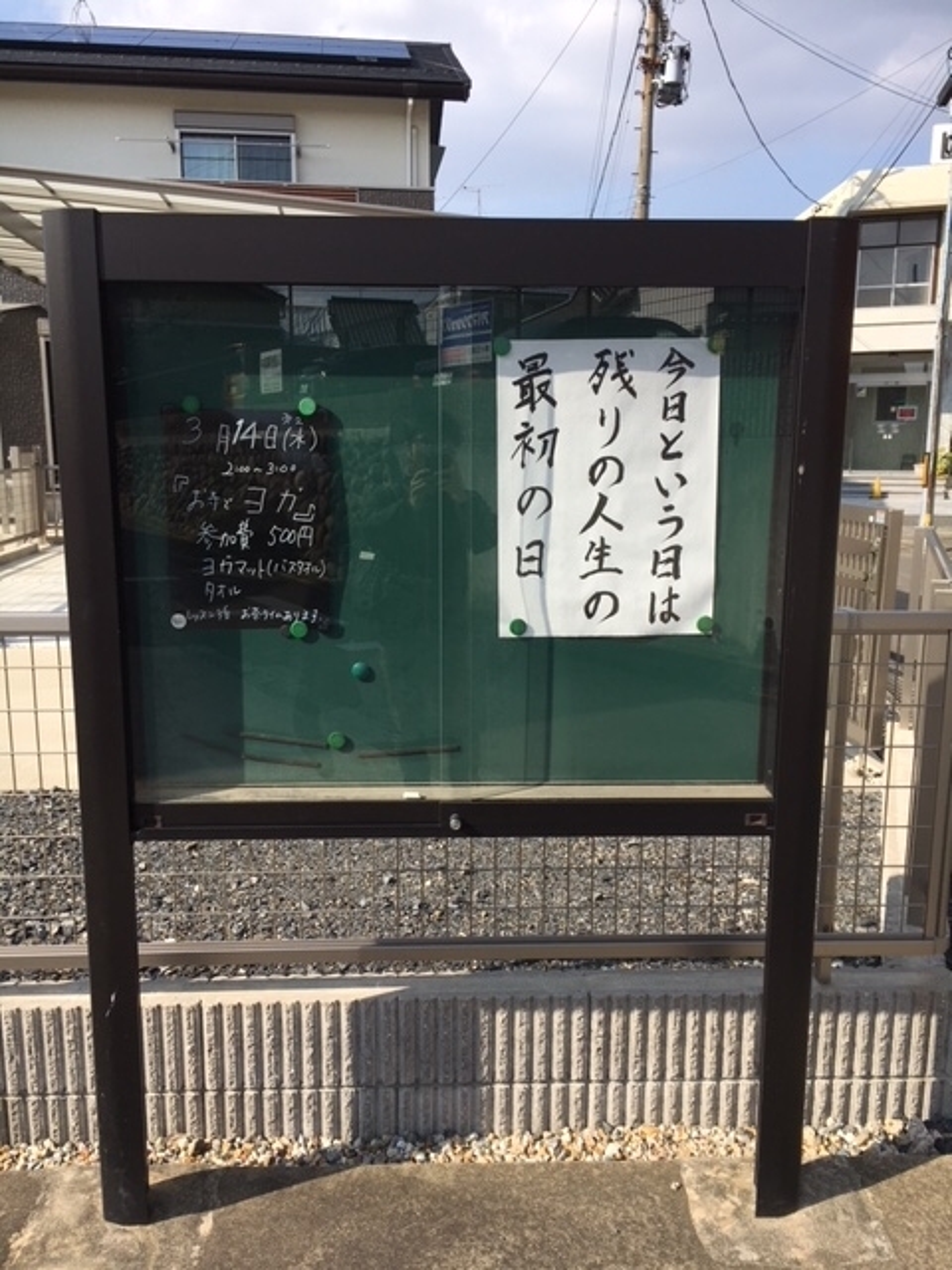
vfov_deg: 61.7
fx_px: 1063
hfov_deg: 48.2
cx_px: 476
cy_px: 635
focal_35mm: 29
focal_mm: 4.15
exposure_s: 1/1709
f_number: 2.2
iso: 25
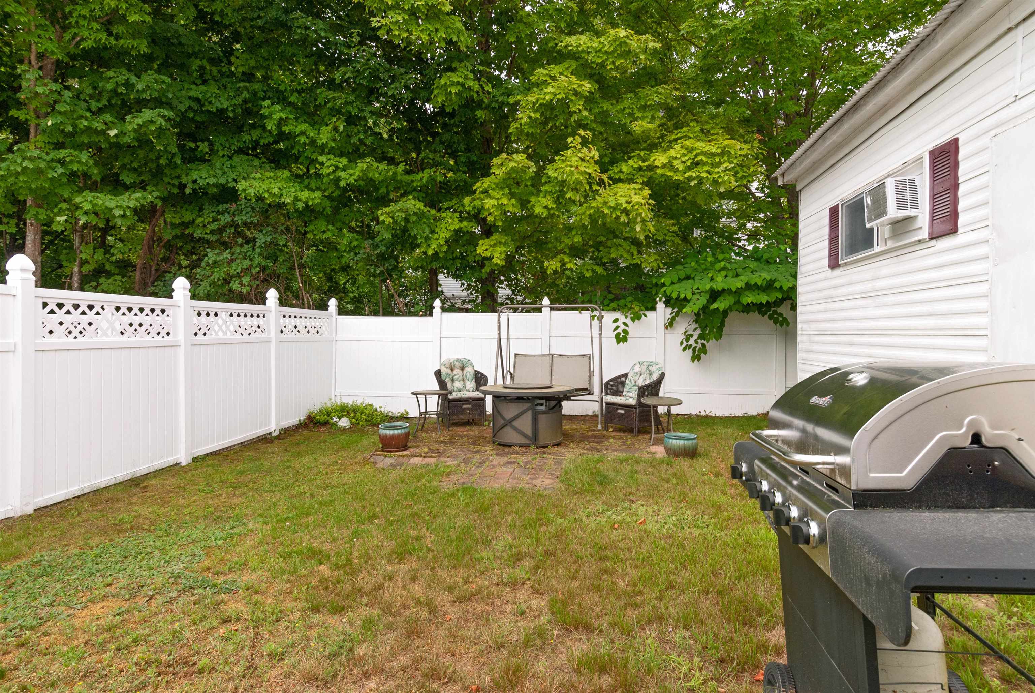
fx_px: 518
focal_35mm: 18
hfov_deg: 89.9
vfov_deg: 67.5
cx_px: 518
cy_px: 346
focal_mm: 12
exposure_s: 1/160
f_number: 9
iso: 200
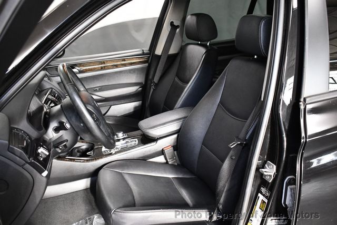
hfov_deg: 53.1
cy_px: 112
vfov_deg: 36.9
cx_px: 168
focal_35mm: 36
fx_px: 337
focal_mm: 18
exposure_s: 1/125
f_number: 3.5
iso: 1600
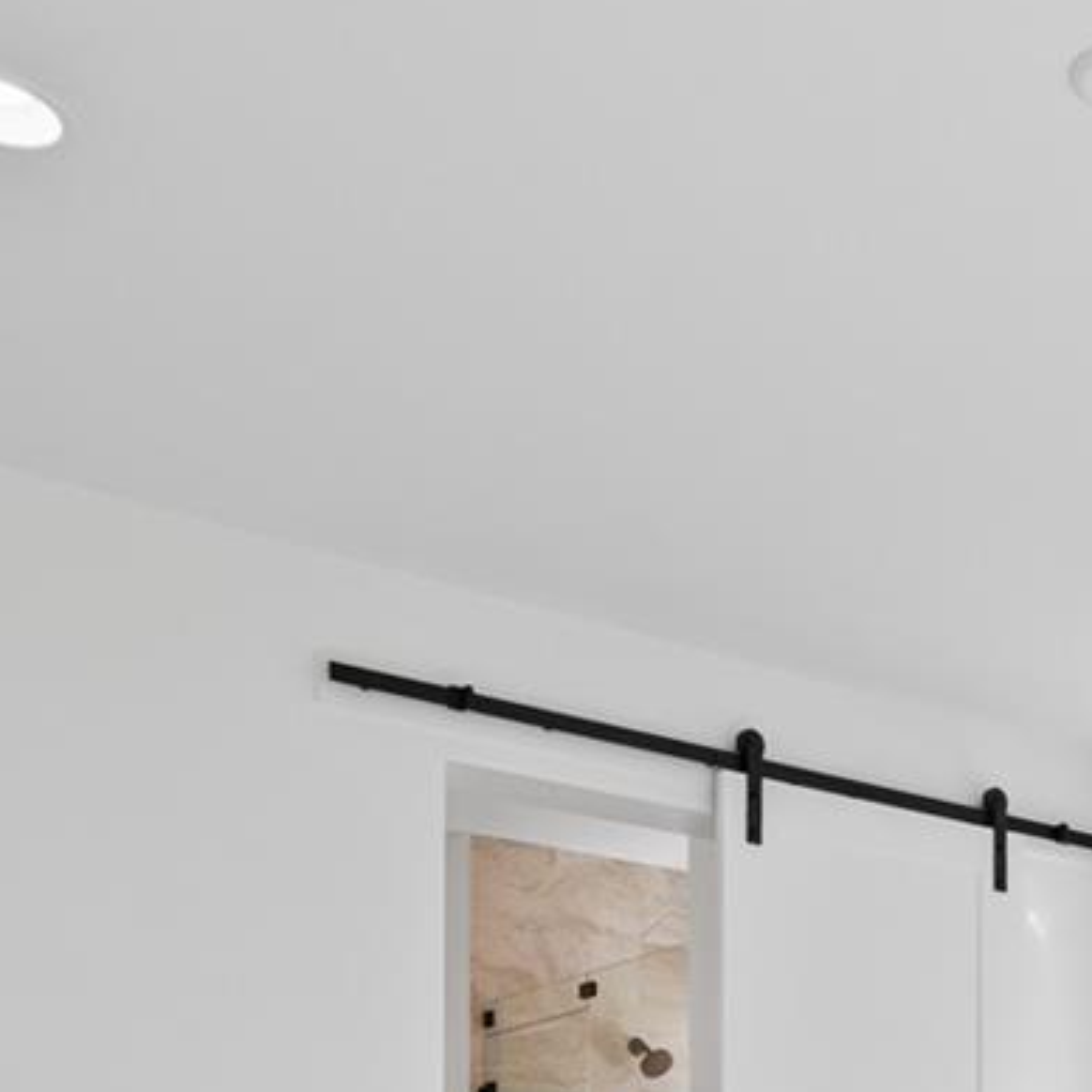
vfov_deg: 26.5
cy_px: 1369
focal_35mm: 56
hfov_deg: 28.1
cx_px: 1168
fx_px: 1999
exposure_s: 1/20
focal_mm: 16
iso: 160
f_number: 8
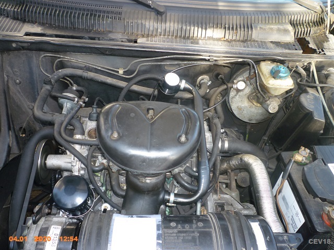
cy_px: 125
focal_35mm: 29
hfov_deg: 61.7
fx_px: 280
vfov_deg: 48.2
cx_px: 167
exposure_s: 1/30
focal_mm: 5.2
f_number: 3.3
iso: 80
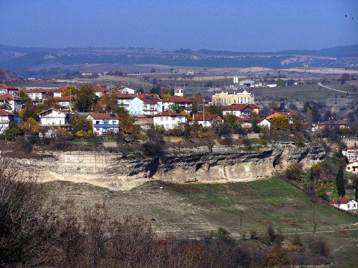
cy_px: 134
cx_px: 179
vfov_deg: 9.3
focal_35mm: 159
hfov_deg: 12.4
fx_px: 1644
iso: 80
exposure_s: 1/1000
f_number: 3.2
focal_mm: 26.4
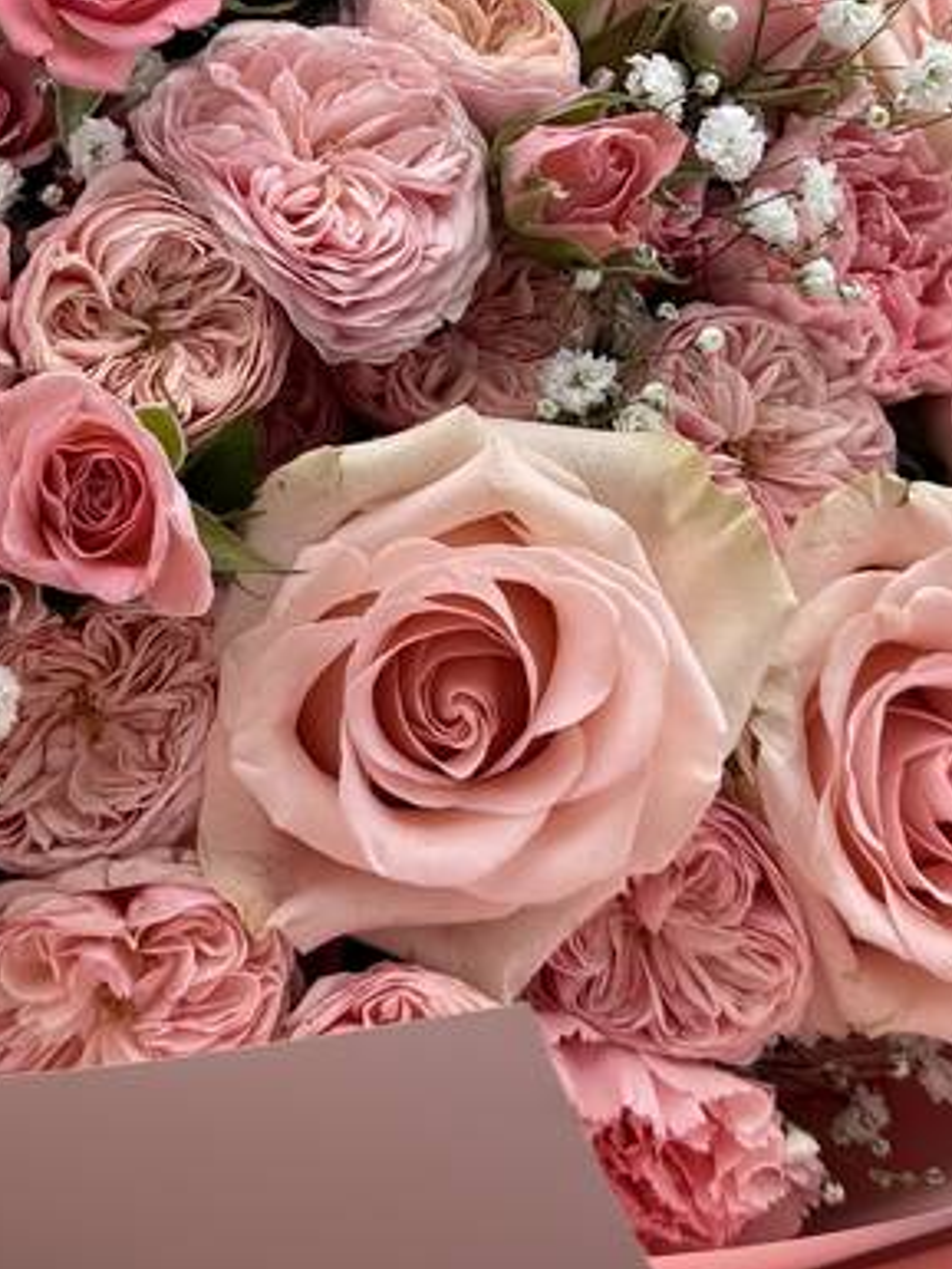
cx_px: 199
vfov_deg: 22.5
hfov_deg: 17.6
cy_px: -40
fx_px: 3042
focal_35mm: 83
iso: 80
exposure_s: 1/476
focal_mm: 6.76
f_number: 1.78
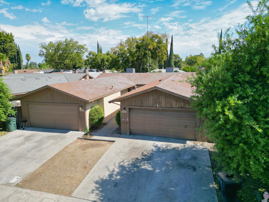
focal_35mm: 24
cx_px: 134
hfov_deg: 71.6
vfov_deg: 56.8
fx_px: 187
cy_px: 101
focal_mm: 6.72
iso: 100
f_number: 1.7
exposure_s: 1/2000
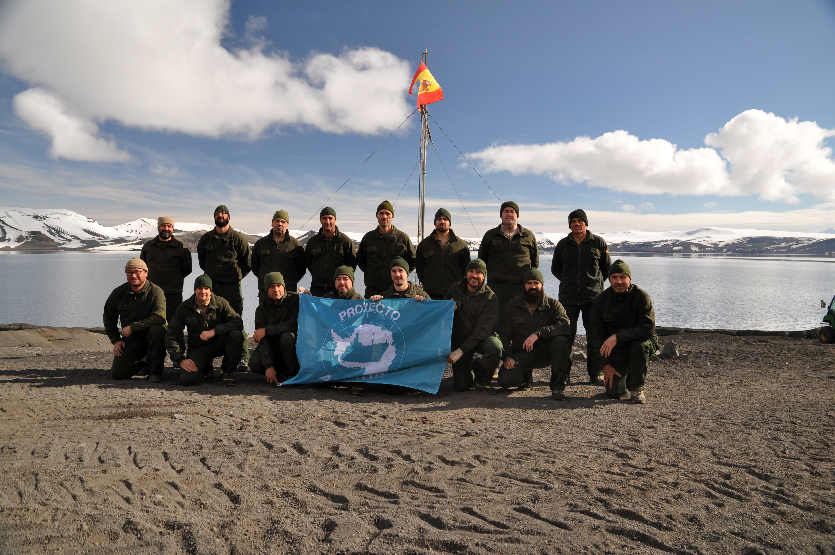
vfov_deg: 53.0
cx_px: 418
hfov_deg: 73.8
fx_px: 556
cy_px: 278
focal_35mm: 24
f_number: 7.1
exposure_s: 1/200
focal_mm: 16
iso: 200
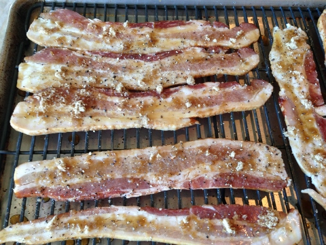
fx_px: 311
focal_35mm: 33
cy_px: 122
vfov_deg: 42.9
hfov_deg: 55.4
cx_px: 163
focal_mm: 4.12
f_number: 2.4
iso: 100
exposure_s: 1/20
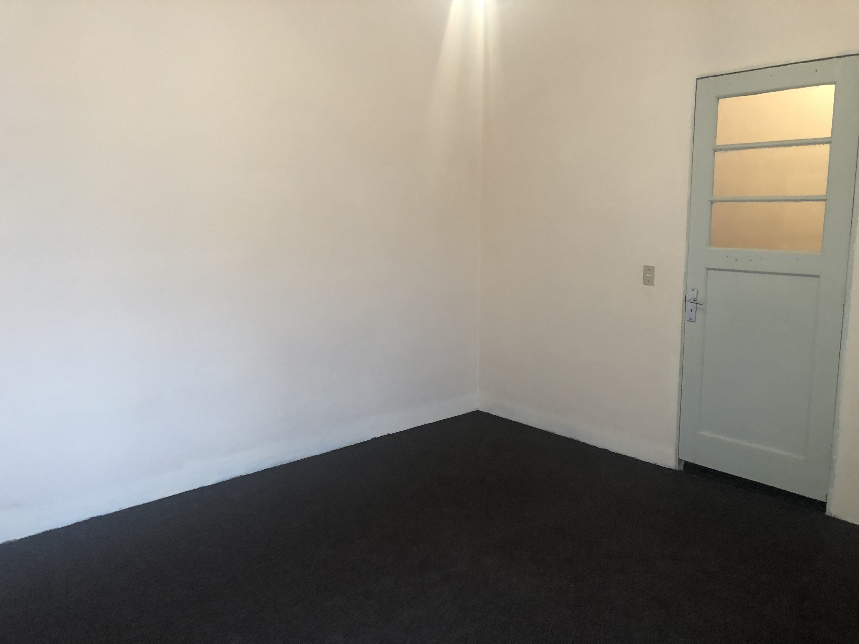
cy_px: 322
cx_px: 430
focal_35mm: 28
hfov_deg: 63.4
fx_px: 695
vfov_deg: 49.7
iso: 50
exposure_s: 1/15
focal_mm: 4
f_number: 1.8
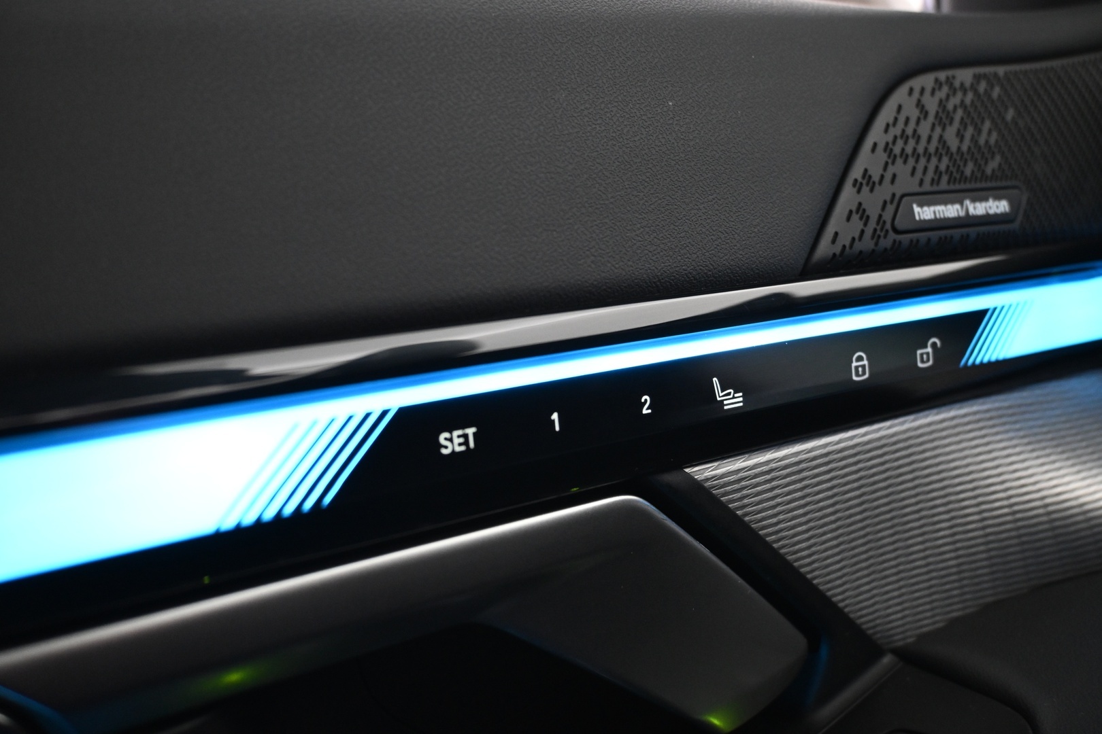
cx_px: 551
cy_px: 367
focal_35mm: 32
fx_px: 964
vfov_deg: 41.7
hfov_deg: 59.5
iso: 1600
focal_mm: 21
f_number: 4
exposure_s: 1/15
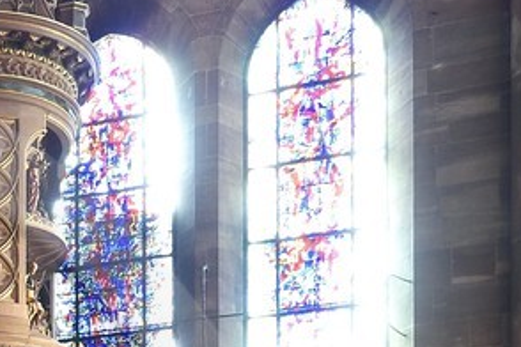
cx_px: -390
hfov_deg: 17.3
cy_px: 745
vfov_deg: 12.0
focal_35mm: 98
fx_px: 1418
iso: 200
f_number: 11
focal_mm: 18
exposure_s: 3
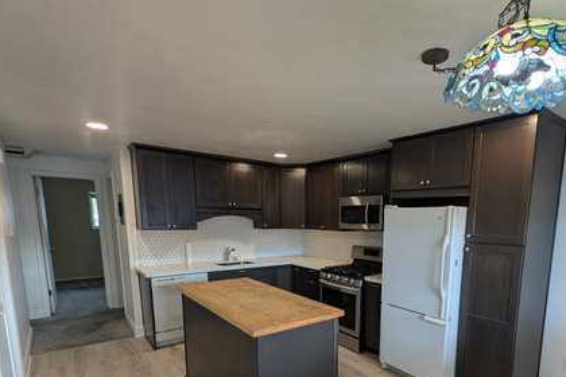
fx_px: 299
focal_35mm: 19
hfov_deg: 85.6
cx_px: 346
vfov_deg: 62.1
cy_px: 267
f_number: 1.95
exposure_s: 1/30
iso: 37
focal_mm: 2.23
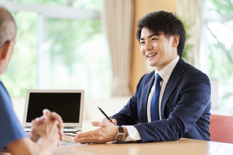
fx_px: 550
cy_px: 78
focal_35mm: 85
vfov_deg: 16.1
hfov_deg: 23.9
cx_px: 116
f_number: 2
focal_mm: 85
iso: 200
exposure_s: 1/100
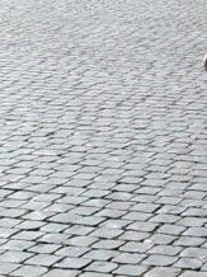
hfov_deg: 10.5
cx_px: 436
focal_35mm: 127
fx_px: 1015
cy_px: 36
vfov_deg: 15.4
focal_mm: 2.91
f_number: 1.9
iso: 40
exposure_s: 1/1590
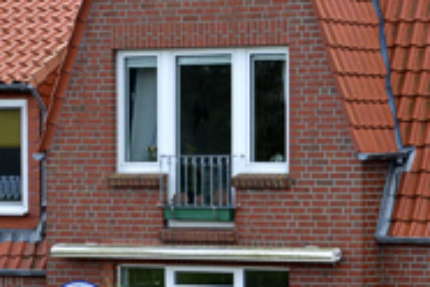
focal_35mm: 225
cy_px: 238
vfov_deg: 6.1
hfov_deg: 9.1
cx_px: 208
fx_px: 2687
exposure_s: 1/125
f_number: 5.6
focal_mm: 62
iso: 110
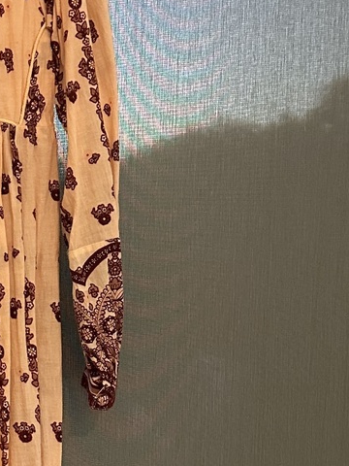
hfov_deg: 17.6
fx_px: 1075
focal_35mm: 80
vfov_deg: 24.2
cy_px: 335
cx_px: -68
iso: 500
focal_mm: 6.86
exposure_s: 1/50
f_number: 1.78
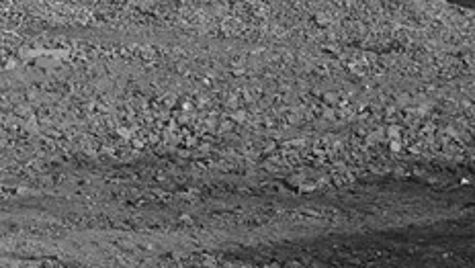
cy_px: 36
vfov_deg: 9.0
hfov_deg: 14.4
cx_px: -309
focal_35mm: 135
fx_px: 1702
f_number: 5.6
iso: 100
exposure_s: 1/320
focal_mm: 6
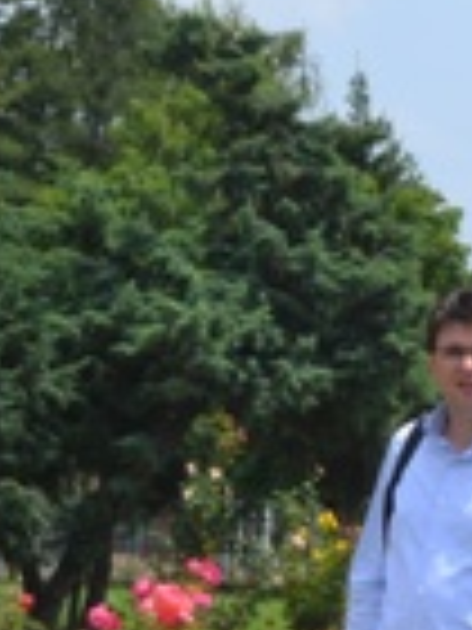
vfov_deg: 8.5
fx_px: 4203
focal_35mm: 231
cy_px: 538
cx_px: 886
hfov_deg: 6.3
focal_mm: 35
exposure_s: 1/250
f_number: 8
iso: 100
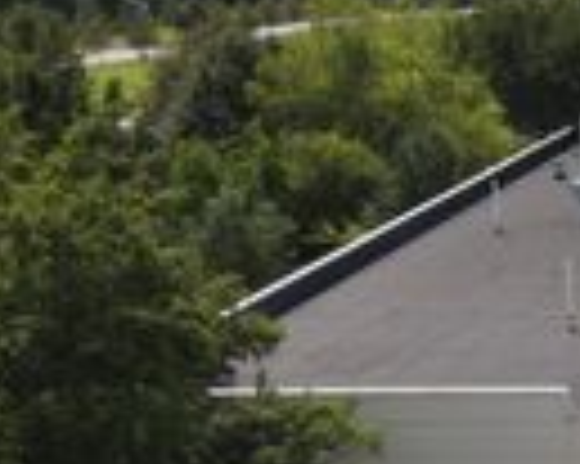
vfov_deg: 16.6
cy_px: 426
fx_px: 1561
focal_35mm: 91
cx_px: 1021
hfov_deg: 17.4
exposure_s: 1/725
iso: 100
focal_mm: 4.5
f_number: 2.8
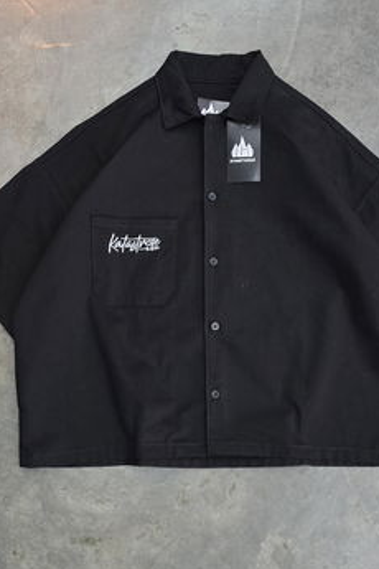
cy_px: 265
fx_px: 584
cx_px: 218
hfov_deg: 35.9
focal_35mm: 37
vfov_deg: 51.8
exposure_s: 1/101
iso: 400
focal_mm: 6.3
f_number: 1.7
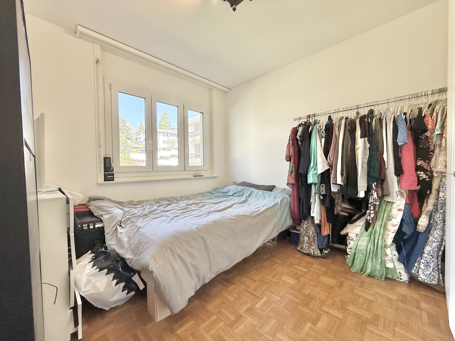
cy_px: 170
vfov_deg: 85.7
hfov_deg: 102.1
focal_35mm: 14
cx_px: 228
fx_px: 184
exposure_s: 1/99
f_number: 2.2
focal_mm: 2.22
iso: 160
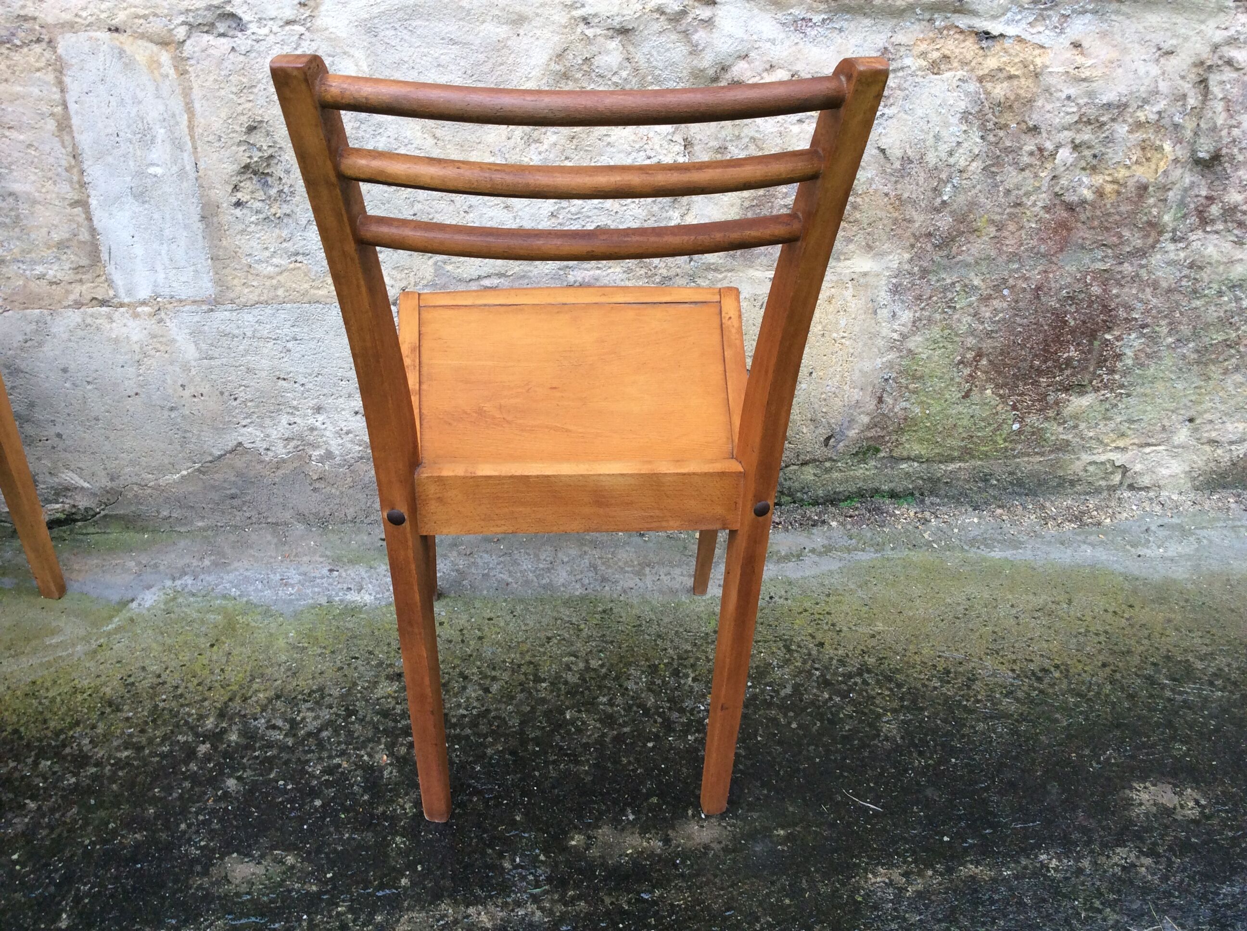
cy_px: 466
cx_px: 624
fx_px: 1151
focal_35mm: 32
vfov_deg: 44.1
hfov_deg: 56.9
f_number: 2.4
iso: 50
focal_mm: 3.3
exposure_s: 1/50
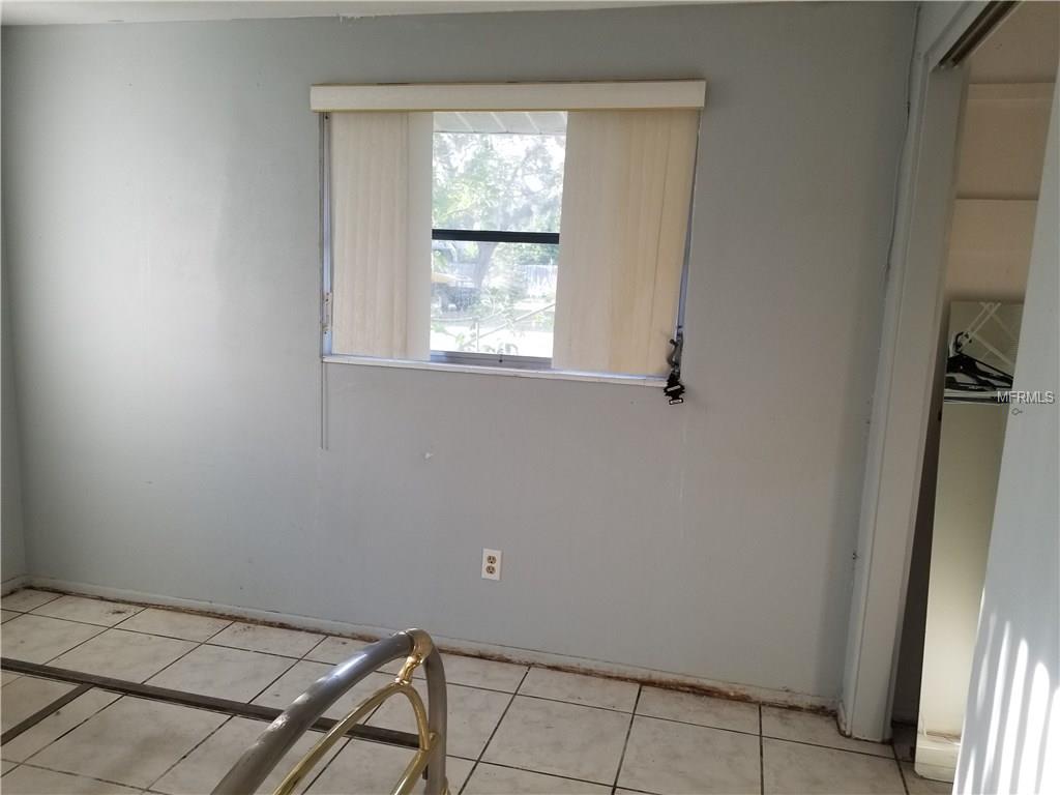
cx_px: 530
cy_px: 398
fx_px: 796
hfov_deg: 67.3
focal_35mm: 26
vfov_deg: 53.1
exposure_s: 1/60
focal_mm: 4.3
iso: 100
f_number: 1.7
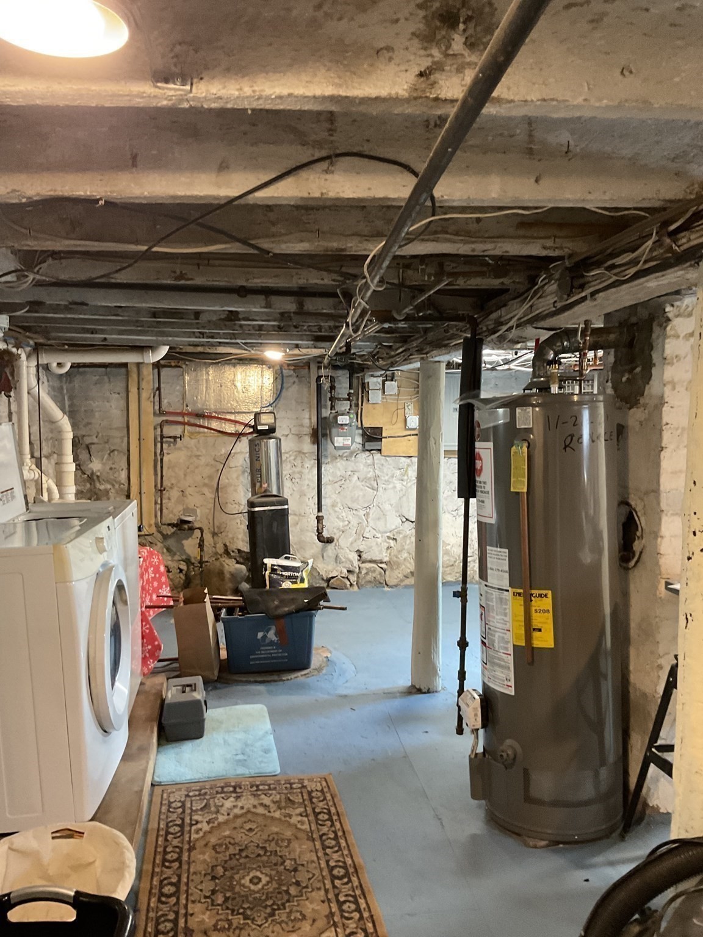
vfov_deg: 61.7
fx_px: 785
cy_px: 468
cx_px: 352
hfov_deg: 48.2
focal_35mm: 29
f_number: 1.8
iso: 250
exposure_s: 1/40
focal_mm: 3
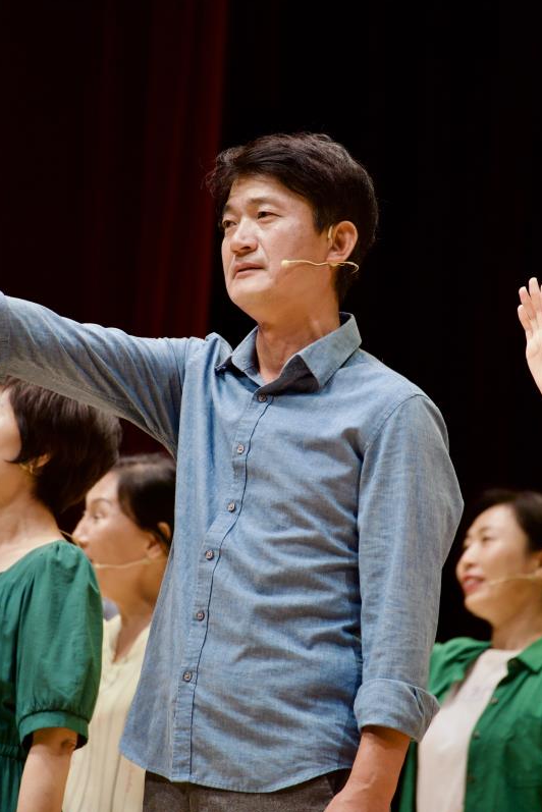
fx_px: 6723
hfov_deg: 4.6
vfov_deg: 6.9
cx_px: 274
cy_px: 398
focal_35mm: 298
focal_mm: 288
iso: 2500
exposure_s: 1/125
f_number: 6.3
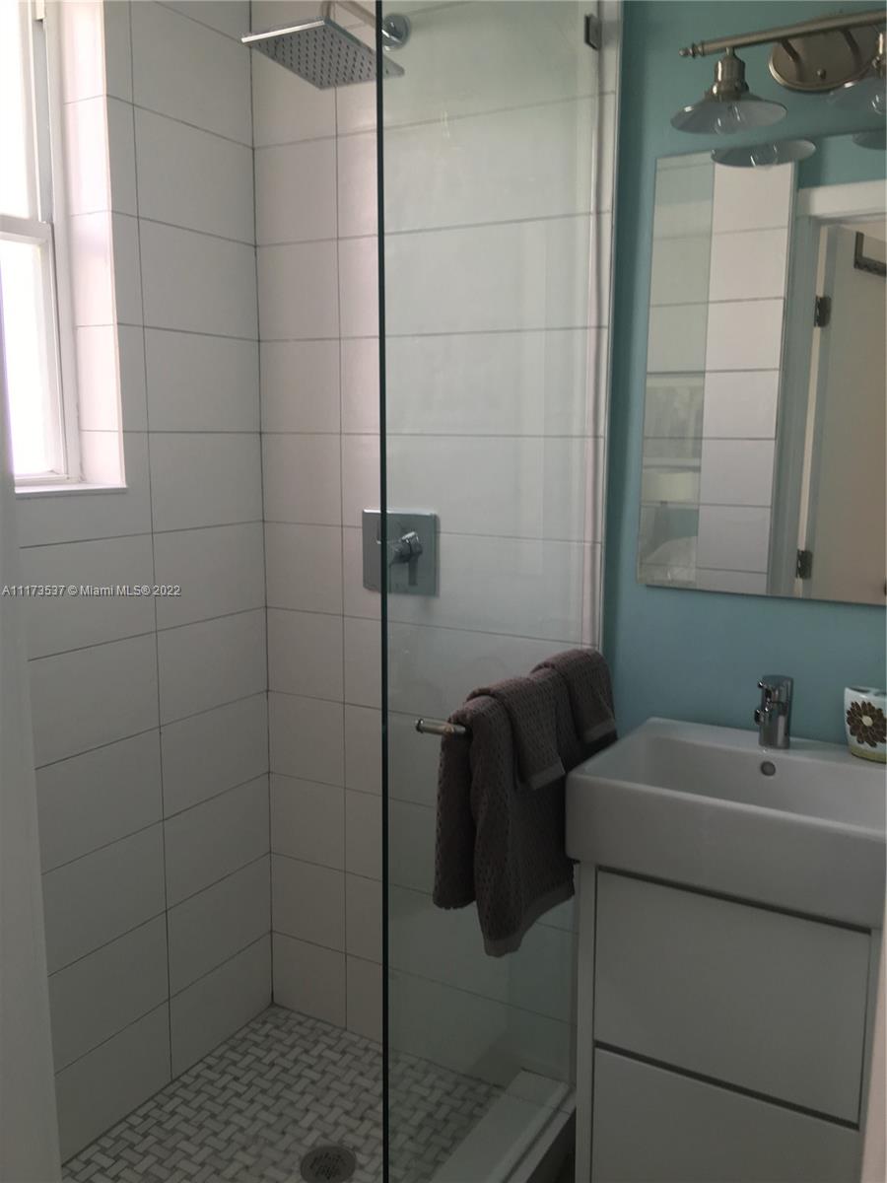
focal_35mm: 29
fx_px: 991
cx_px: 444
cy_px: 592
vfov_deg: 61.7
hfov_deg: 48.2
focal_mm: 4.15
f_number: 2.2
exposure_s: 1/60
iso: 32
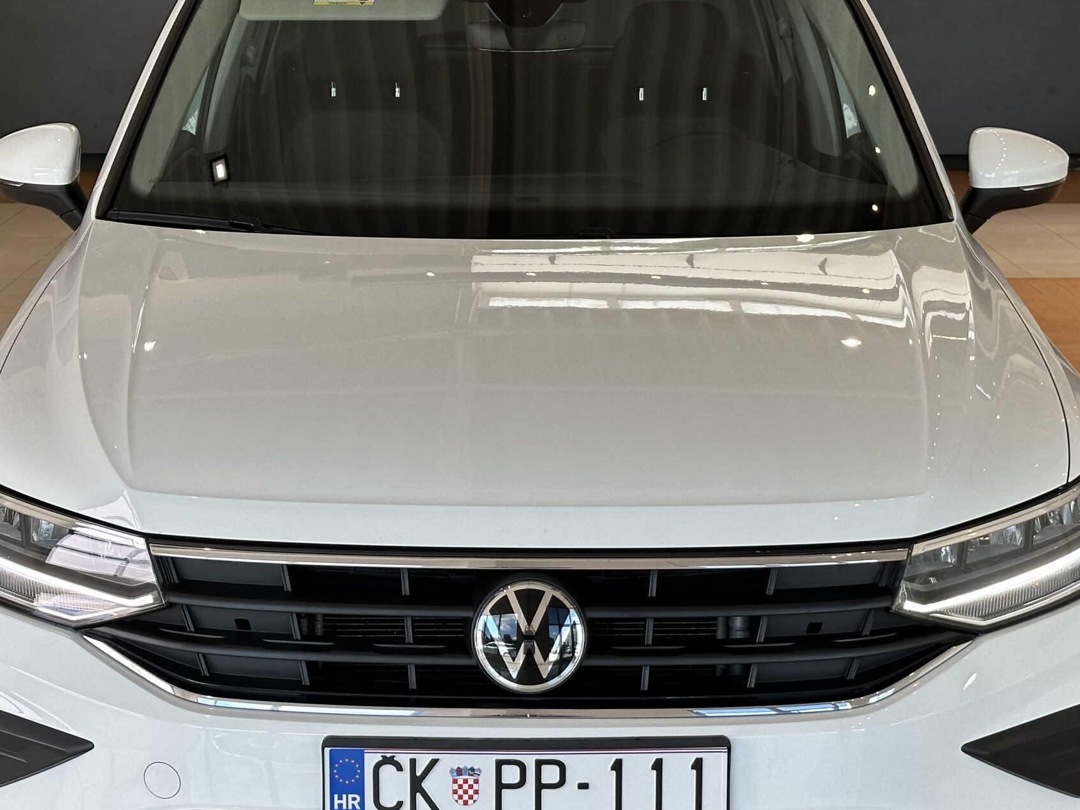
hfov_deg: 26.7
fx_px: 2277
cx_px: 522
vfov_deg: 20.2
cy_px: 460
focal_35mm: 73
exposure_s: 1/325
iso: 64
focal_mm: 6.86
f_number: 1.78
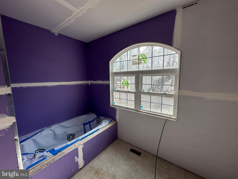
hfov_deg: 102.1
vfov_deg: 85.7
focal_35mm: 14
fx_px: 96
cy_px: 90
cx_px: 119
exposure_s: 1/290
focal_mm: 2.22
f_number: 2.2
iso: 40
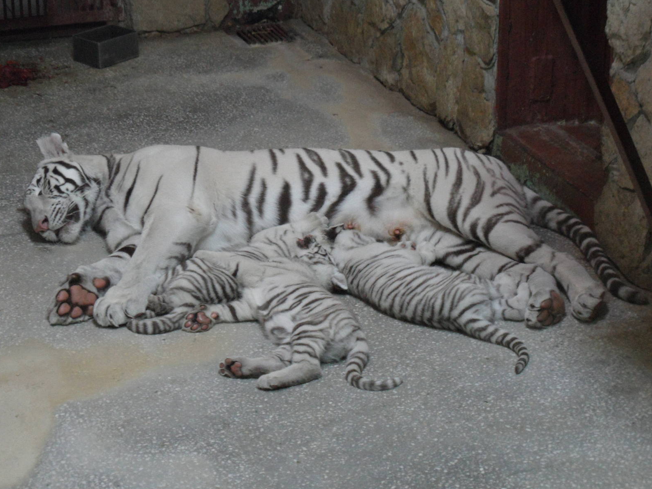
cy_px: 244
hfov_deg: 19.4
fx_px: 1902
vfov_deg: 14.6
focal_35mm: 101
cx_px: 328
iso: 400
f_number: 4.4
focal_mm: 16.3
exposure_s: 1/8
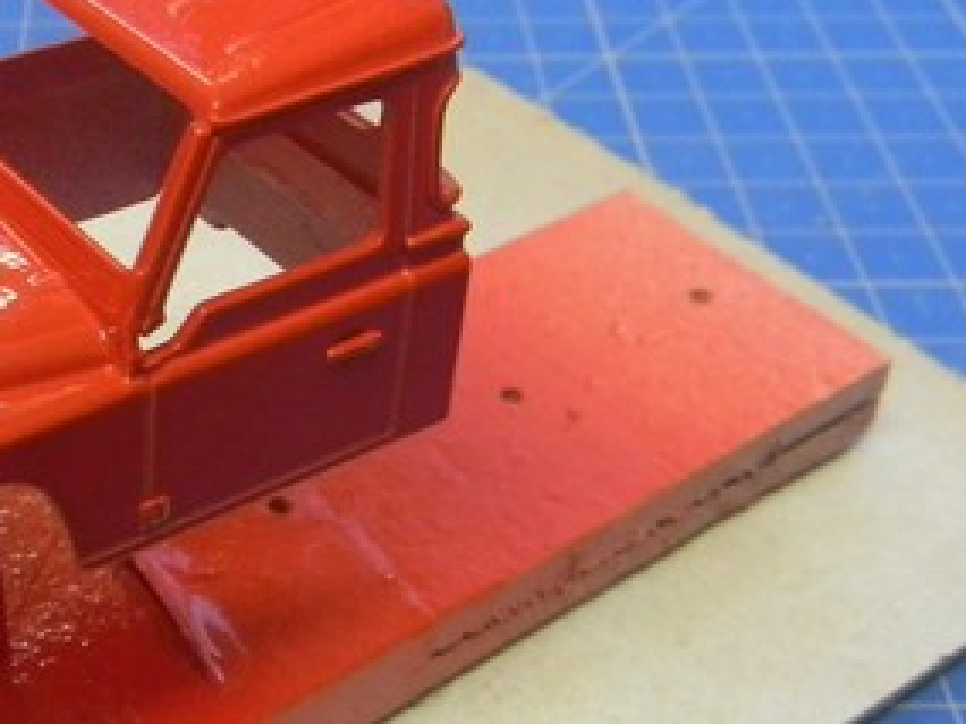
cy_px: 316
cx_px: 153
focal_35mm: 64
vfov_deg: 22.9
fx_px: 1786
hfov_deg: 29.4
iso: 400
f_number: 3.5
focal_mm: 5
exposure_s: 1/17.6
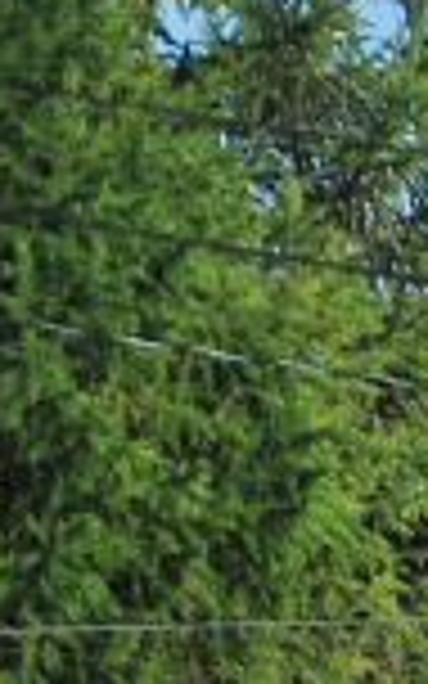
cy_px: 1246
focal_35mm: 1247
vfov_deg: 1.7
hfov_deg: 1.0
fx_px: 23280
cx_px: 1586
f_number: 5.3
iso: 100
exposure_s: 1/1000
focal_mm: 95
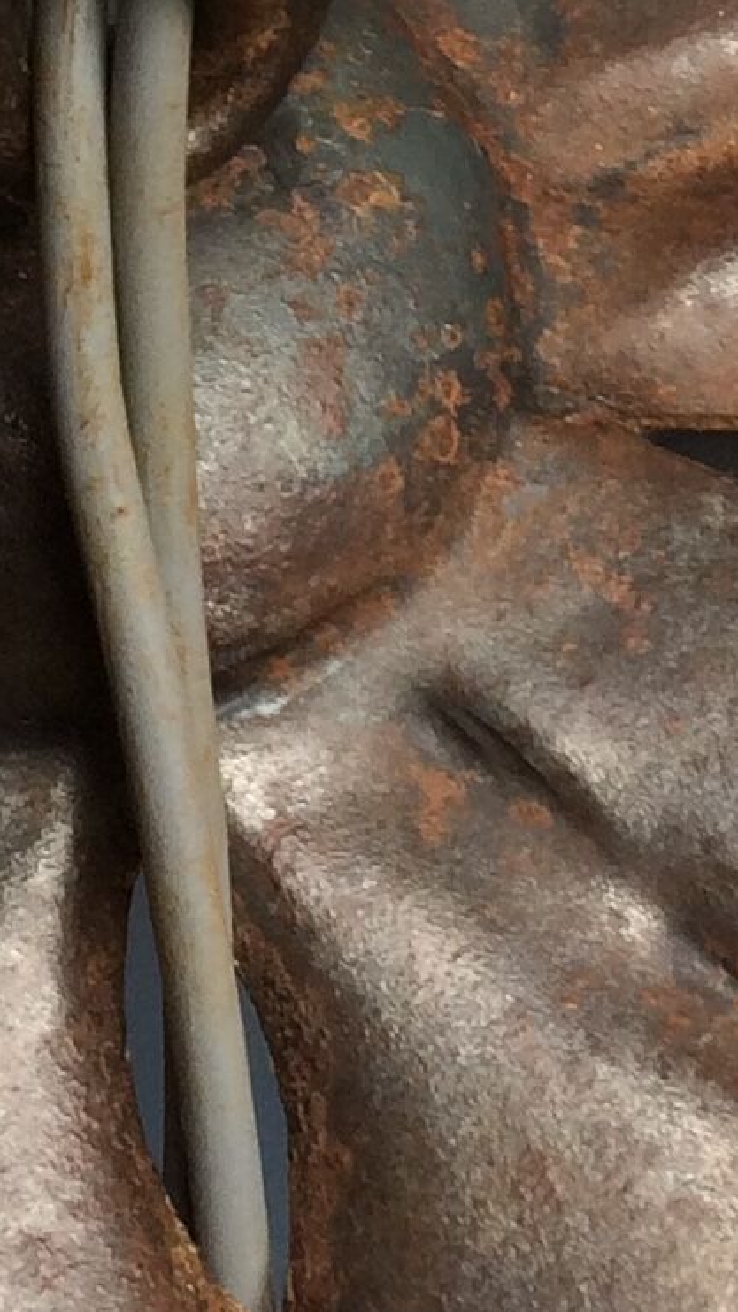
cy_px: -398
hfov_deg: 8.7
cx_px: 124
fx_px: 4839
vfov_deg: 14.8
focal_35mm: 139
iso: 32
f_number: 2.2
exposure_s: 1/215
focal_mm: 4.15
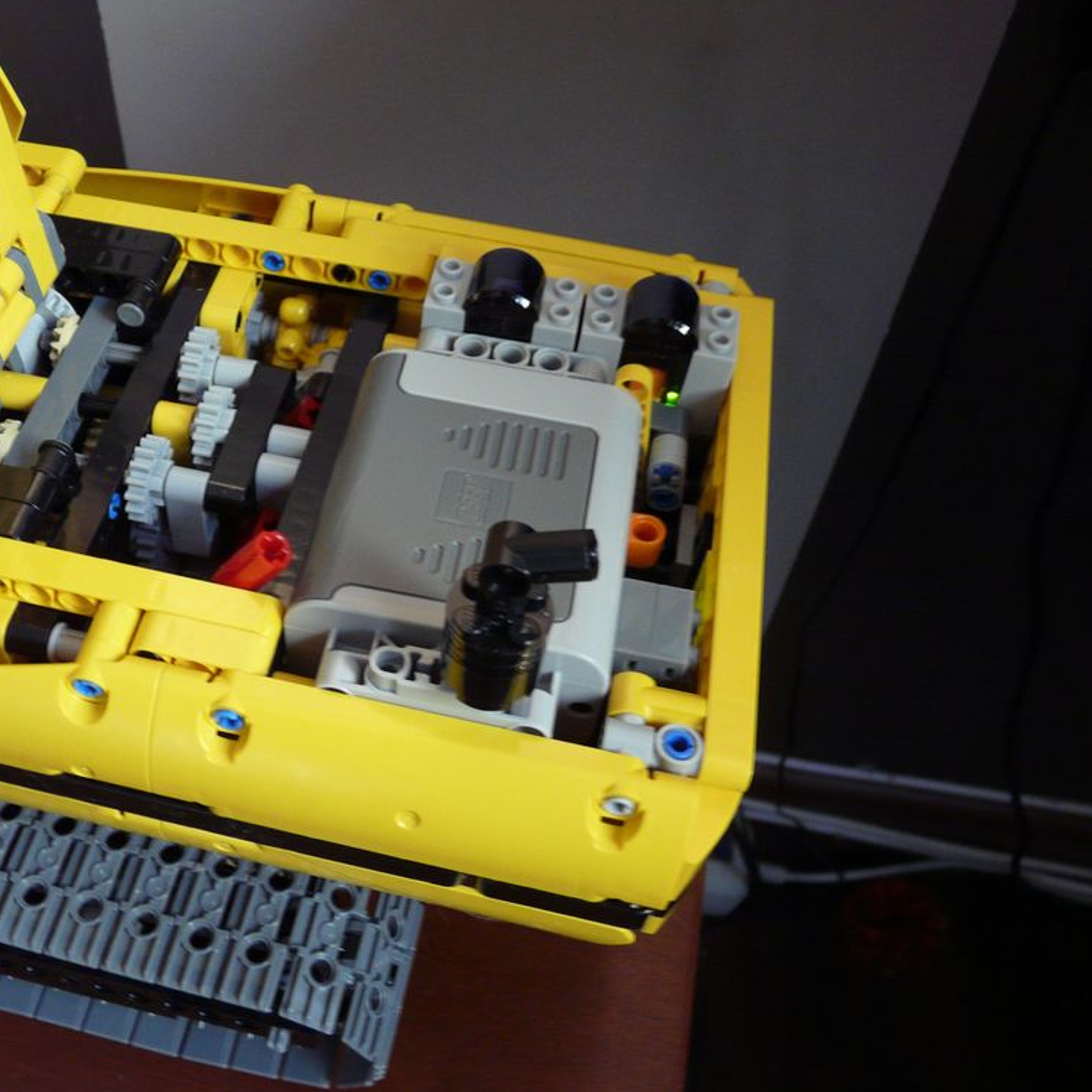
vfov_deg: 48.5
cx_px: 381
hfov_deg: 47.8
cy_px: 547
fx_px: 1213
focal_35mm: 34
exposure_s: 1/6
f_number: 2.8
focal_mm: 4.6
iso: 200
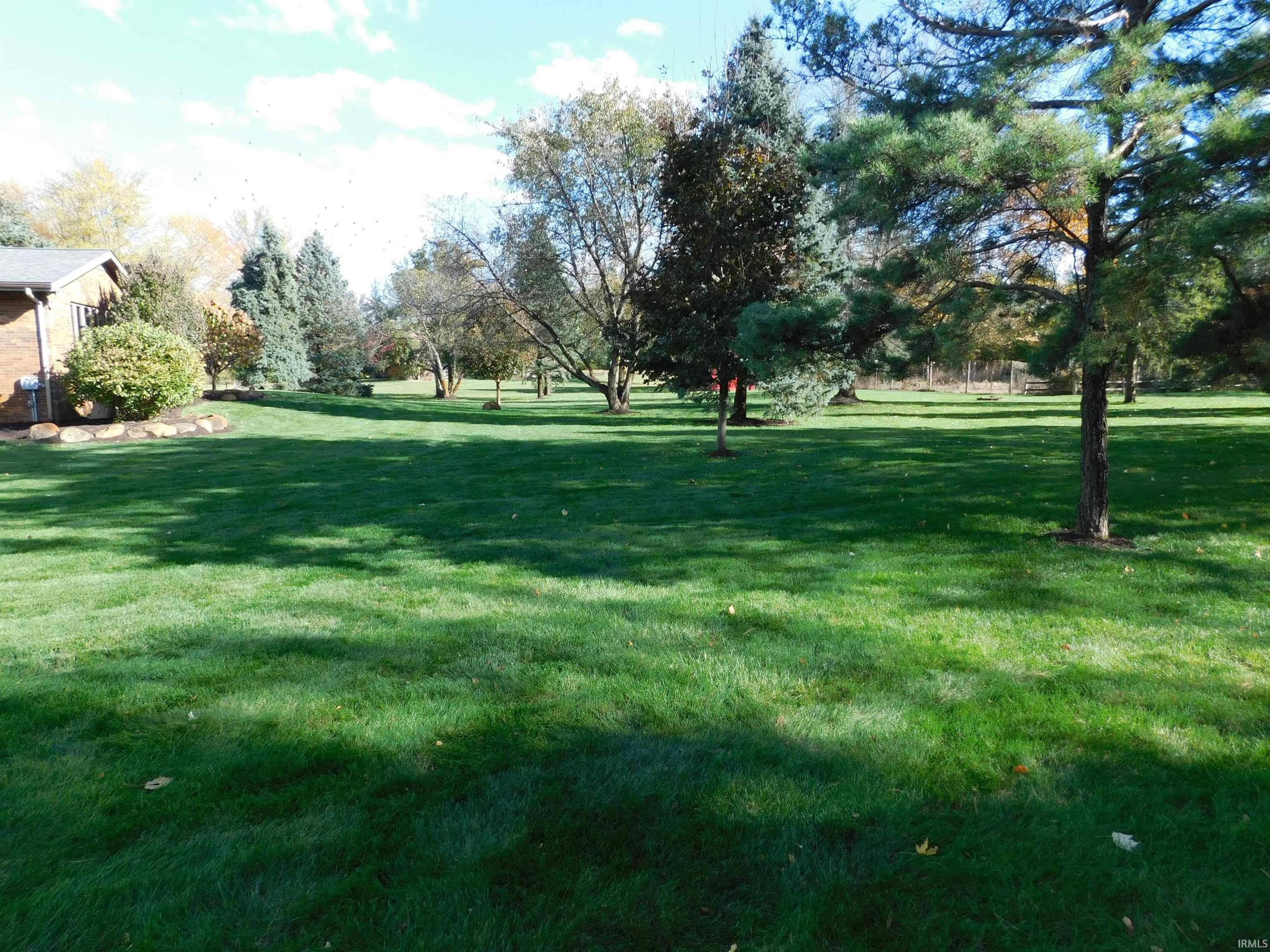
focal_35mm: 23
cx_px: 635
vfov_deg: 58.9
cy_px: 476
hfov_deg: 73.9
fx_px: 844
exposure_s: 1/500
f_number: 3
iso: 125
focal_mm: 4
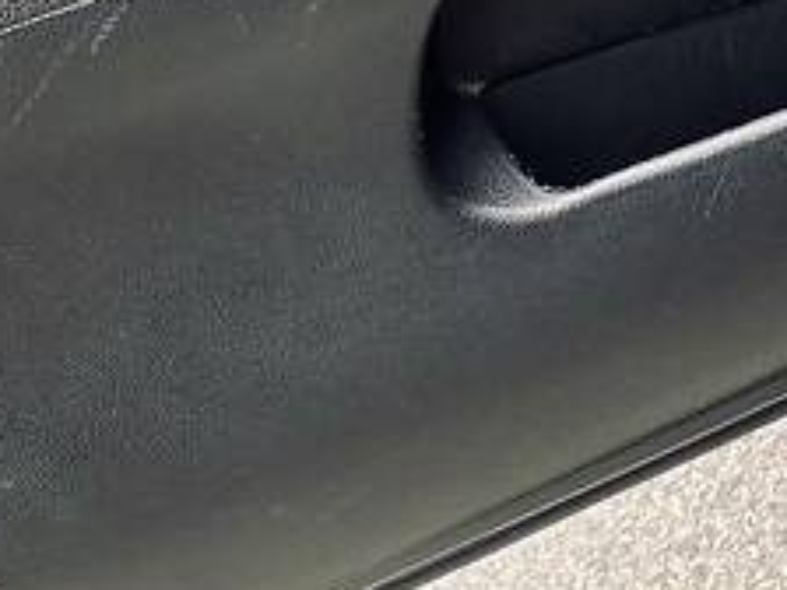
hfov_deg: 21.1
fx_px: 2114
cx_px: 457
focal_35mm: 93
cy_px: -393
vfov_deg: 14.4
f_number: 1.8
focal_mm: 4.2
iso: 32
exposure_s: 1/122
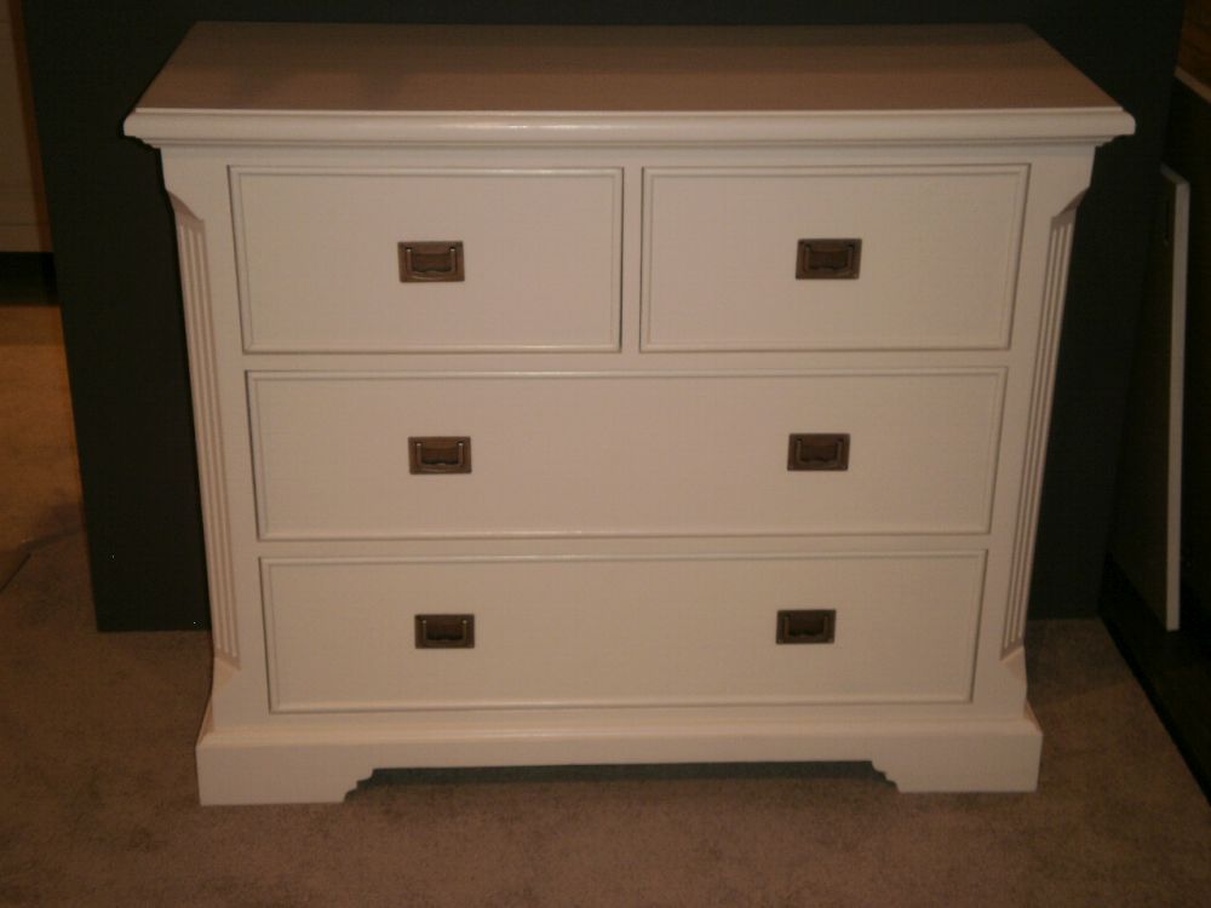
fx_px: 1784
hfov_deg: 37.5
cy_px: 454
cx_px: 606
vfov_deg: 28.6
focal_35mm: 51
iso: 100
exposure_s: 1/60
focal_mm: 9.05
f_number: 3.8
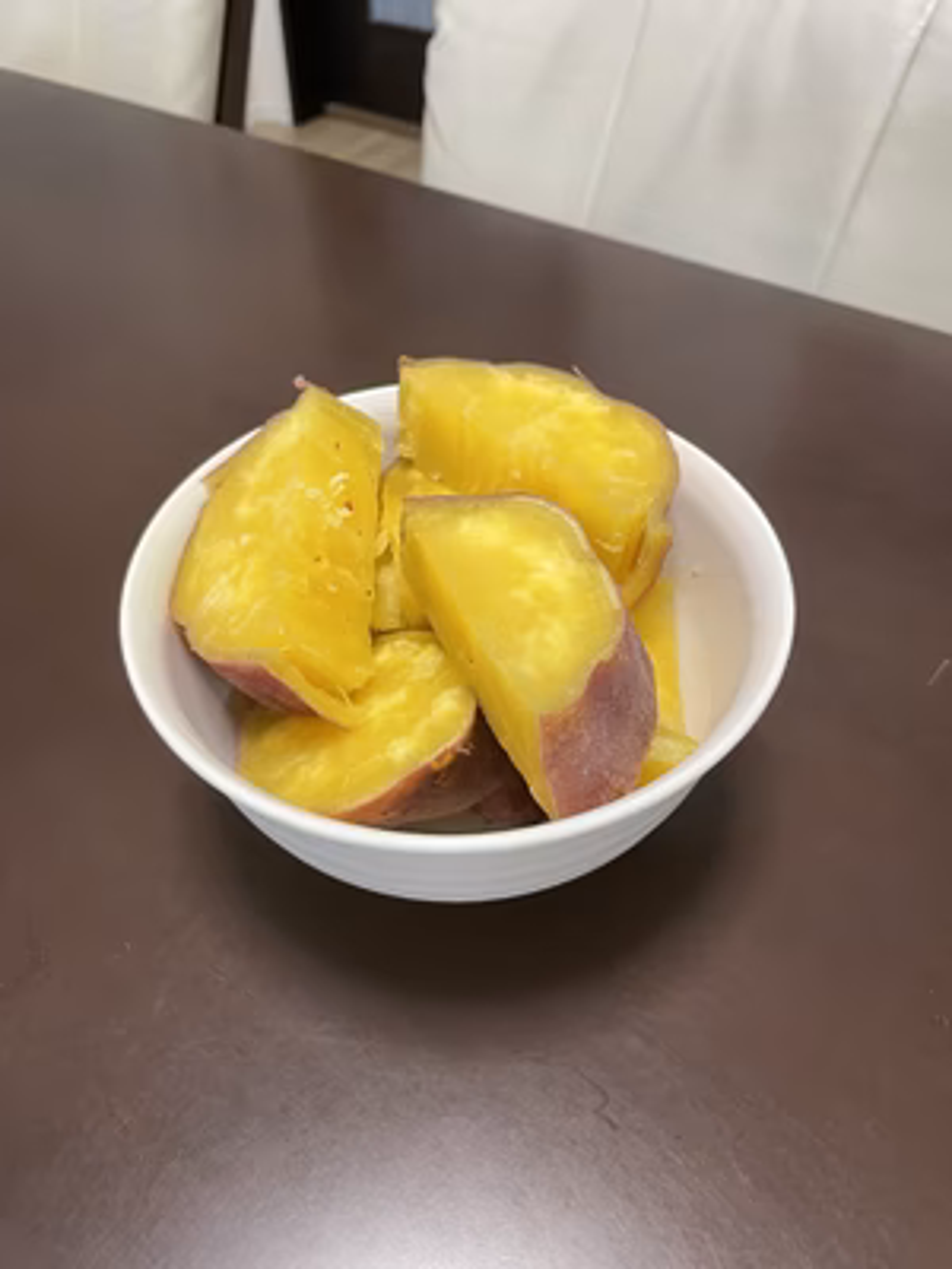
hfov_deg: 53.1
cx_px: 476
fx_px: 953
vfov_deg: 67.3
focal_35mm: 26
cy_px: 634
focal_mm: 4.2
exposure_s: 1/60
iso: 100
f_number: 1.6
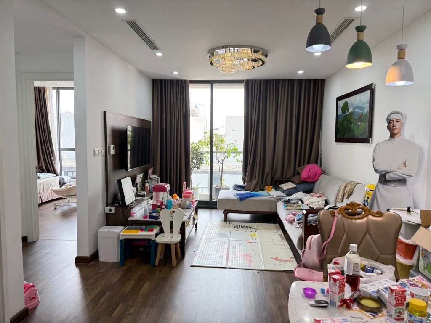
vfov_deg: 56.8
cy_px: 162
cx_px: 216
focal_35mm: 24
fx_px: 299
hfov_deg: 71.6
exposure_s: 1/100
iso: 100
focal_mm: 6.76
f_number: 1.78
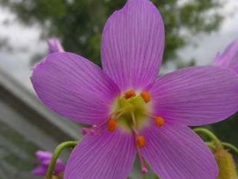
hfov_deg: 37.4
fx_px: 351
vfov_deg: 28.4
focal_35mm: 51
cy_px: 120
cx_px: 141
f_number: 8
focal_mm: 8.9
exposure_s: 1/118
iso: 50
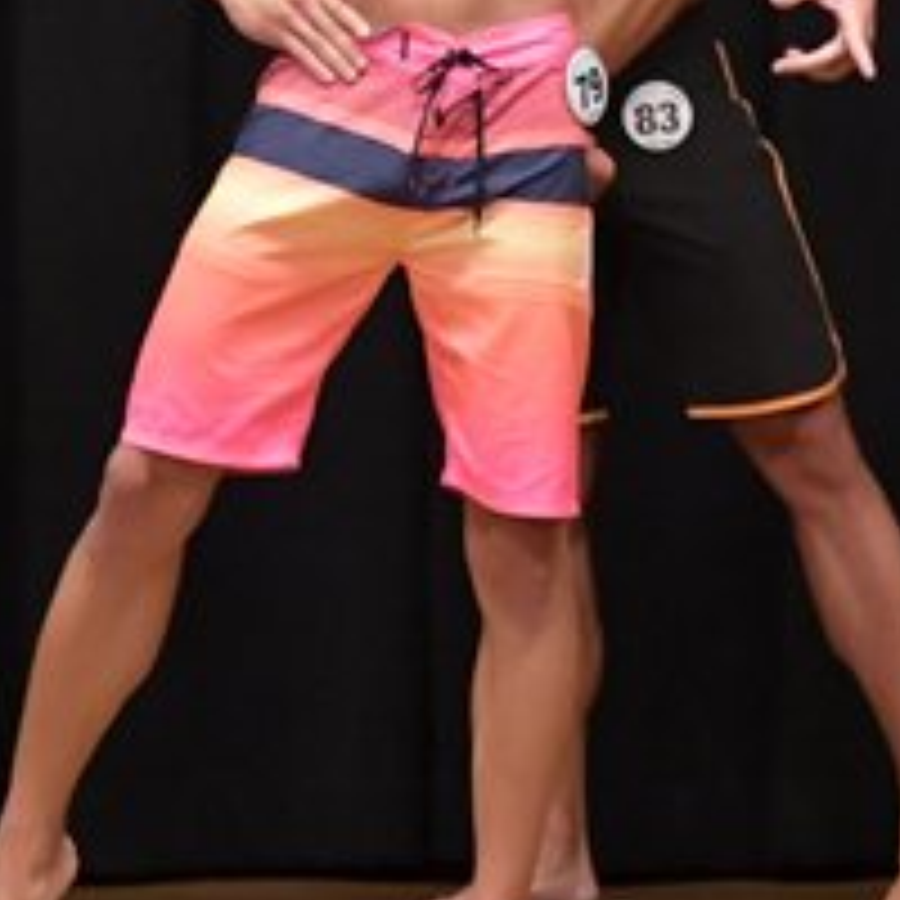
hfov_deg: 2.6
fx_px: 19590
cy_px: 32
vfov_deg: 2.6
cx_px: 367
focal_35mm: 666
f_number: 5.6
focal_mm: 135
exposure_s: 1/400
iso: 6400
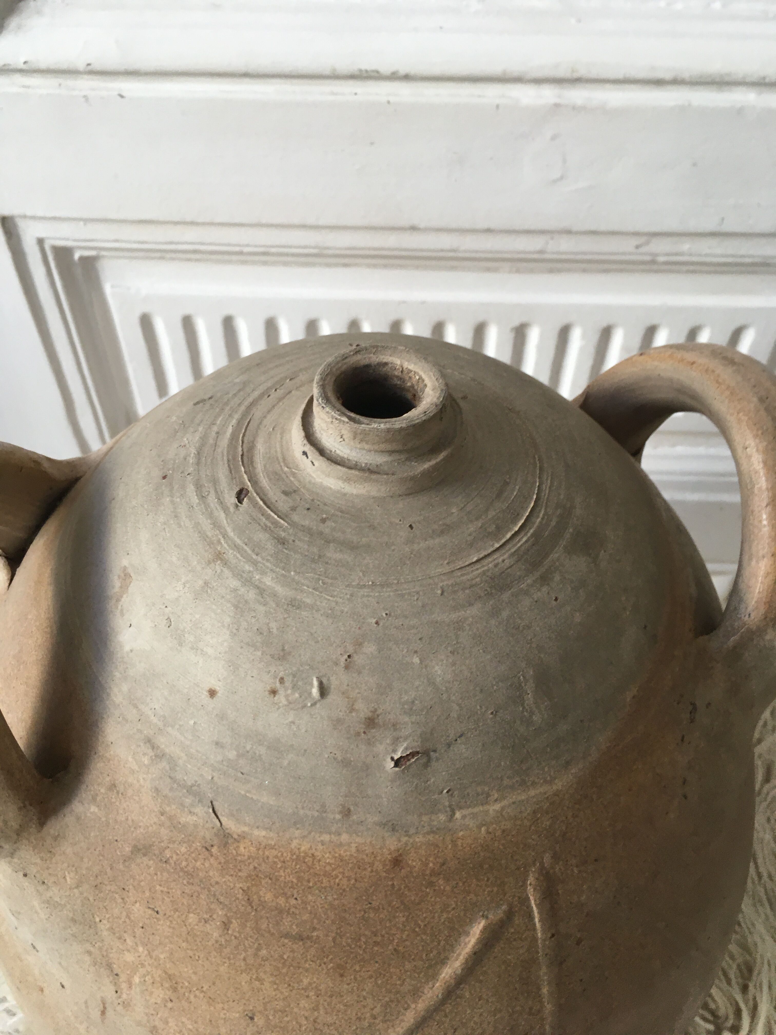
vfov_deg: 61.7
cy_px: 518
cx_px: 388
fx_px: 867
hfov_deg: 48.2
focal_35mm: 29
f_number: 2.2
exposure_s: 1/33
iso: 50
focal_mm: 4.15
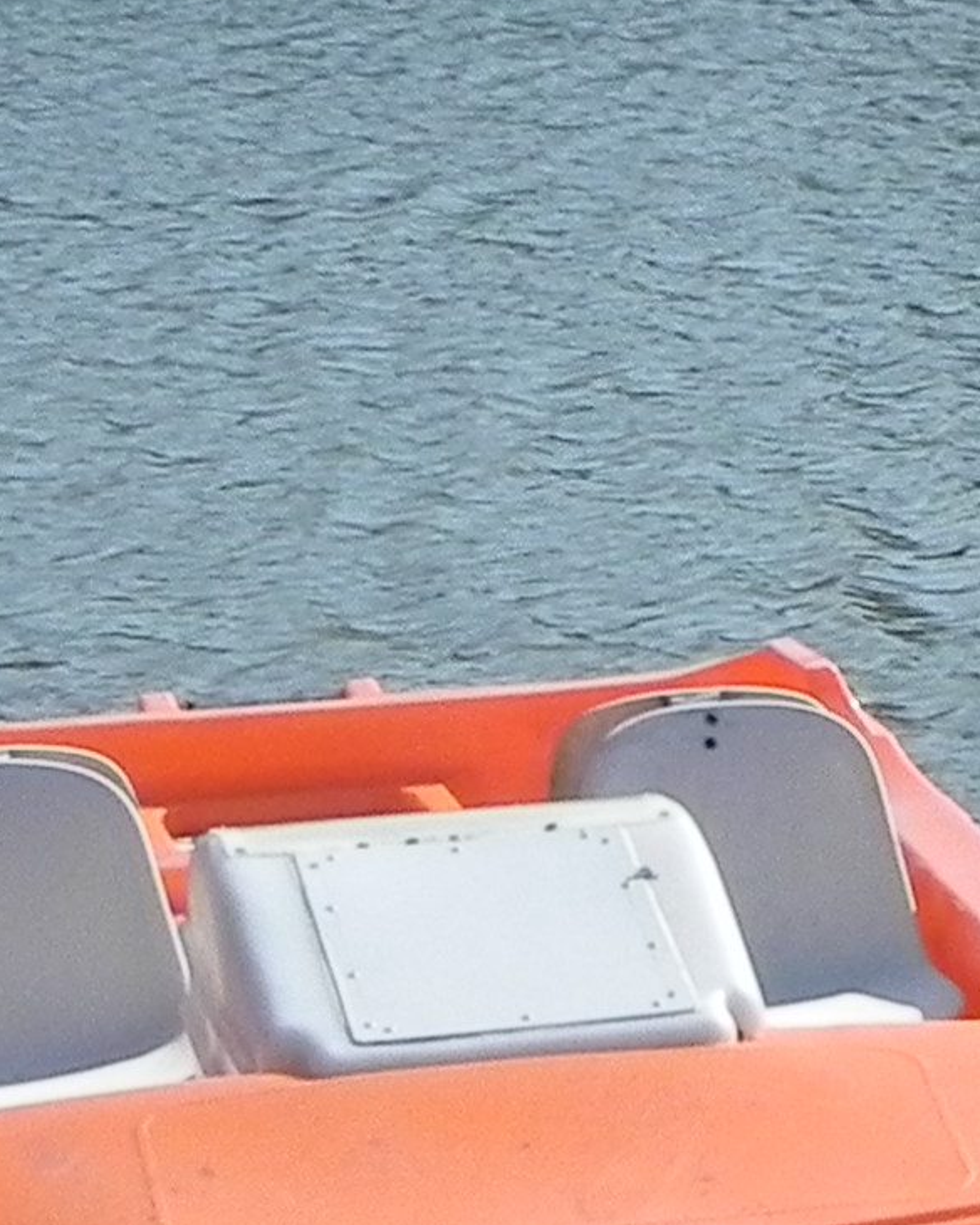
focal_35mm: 161
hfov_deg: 8.6
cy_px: 1556
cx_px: 2542
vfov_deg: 11.7
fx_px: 5837
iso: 160
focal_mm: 5.9
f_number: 7.1
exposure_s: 1/364
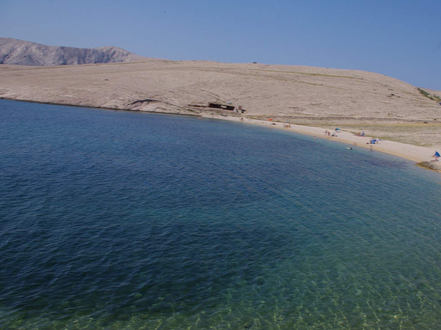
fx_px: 433
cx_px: 279
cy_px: 182
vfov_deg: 41.7
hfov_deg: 53.3
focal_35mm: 34
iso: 200
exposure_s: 1/100
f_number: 11
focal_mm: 18
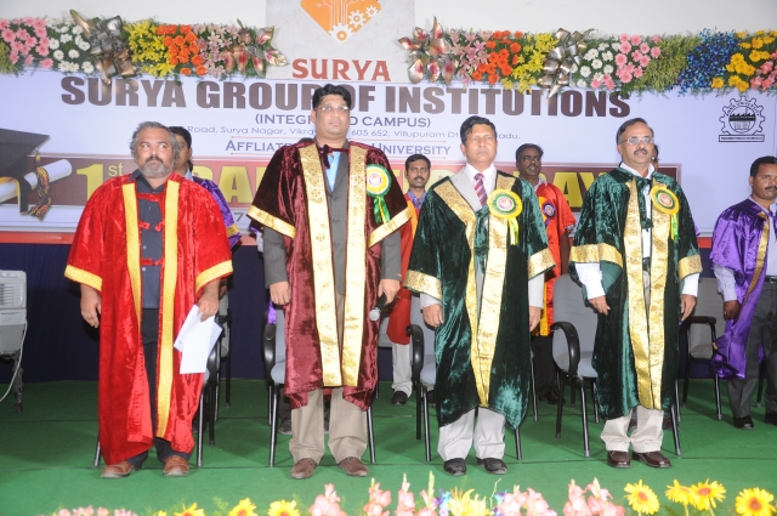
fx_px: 1293
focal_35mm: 60
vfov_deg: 22.6
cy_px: 258
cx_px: 388
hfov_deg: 33.4
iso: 250
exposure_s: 1/125
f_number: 4.5
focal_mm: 40
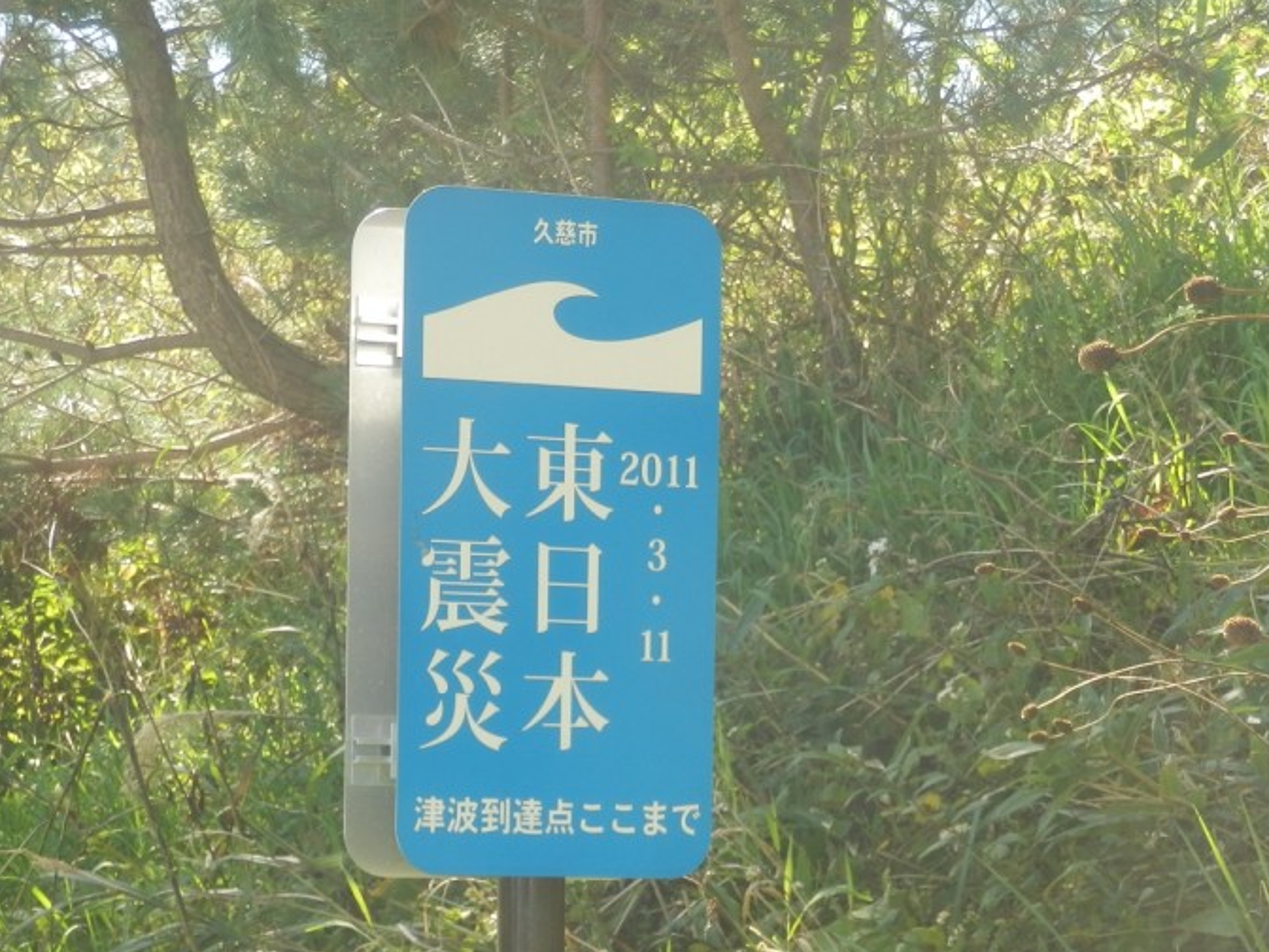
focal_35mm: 134
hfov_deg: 14.7
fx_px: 4912
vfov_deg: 11.1
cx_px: 685
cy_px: 663
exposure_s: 1/80
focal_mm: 15.5
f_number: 5.1
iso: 80
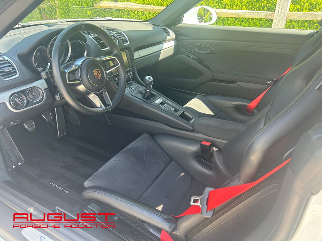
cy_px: 120
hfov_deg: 67.3
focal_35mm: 26
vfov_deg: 53.1
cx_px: 161
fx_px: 242
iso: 64
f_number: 1.5
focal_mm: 5.7
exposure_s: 1/155
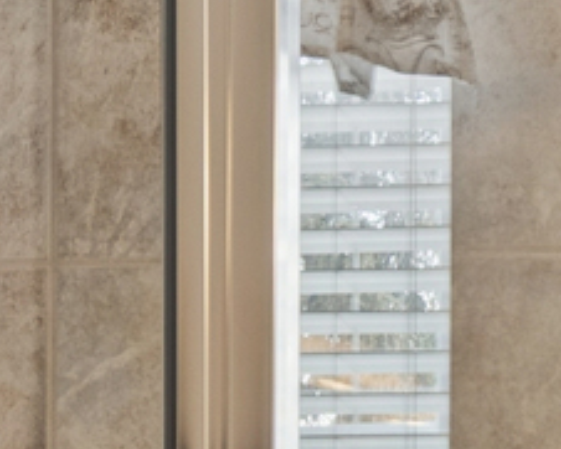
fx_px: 2010
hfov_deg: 14.4
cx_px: 946
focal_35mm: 121
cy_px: 826
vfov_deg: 11.7
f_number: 8
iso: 320
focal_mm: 12
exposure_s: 1/10
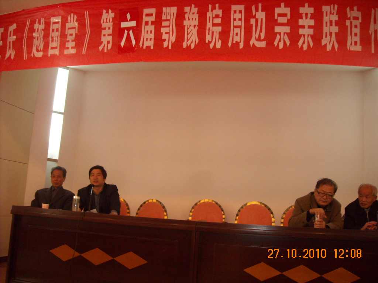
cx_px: 189
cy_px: 142
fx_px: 382
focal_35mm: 35
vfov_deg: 40.7
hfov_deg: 52.6
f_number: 2.8
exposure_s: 1/30
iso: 400
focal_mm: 5.7
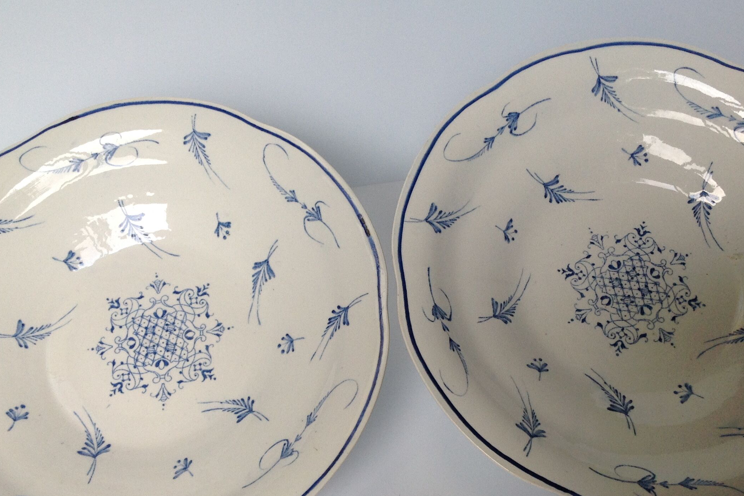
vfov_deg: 29.6
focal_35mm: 45
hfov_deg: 43.6
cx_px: 383
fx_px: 930
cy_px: 333
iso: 80
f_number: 2.4
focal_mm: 4.28
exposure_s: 1/120
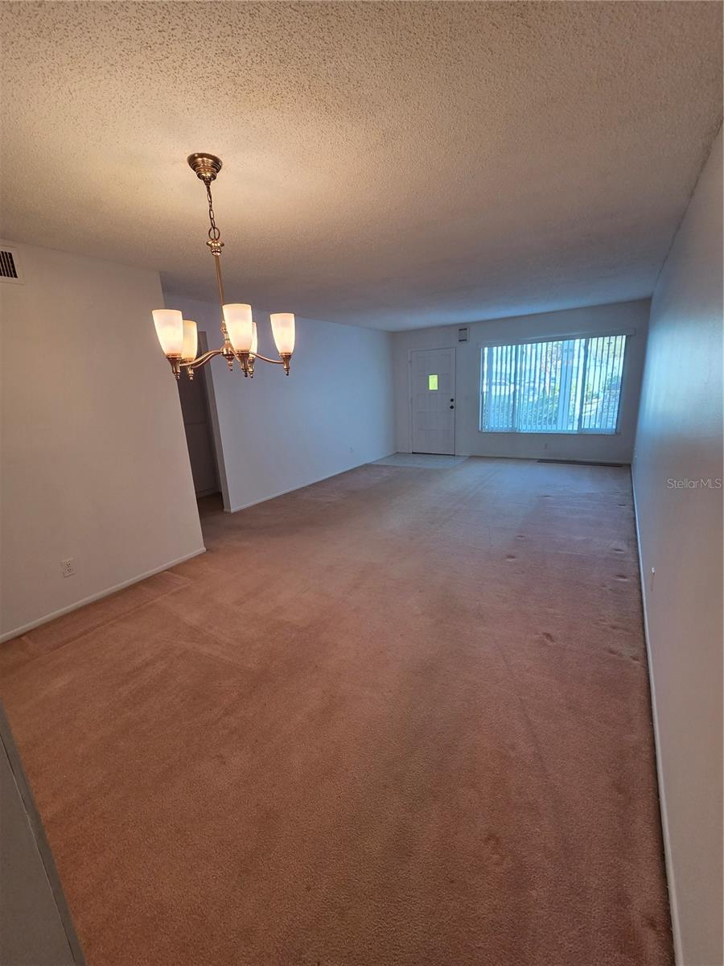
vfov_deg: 106.2
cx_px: 362
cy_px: 483
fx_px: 363
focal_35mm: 13
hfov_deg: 89.9
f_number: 2.2
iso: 200
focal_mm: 2.2
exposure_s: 1/120
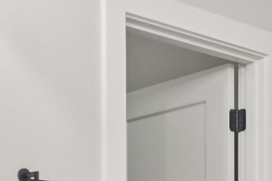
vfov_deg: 12.7
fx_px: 755
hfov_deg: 20.2
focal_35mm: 100
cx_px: 55
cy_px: 295
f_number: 8
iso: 1600
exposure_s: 1/50
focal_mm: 16
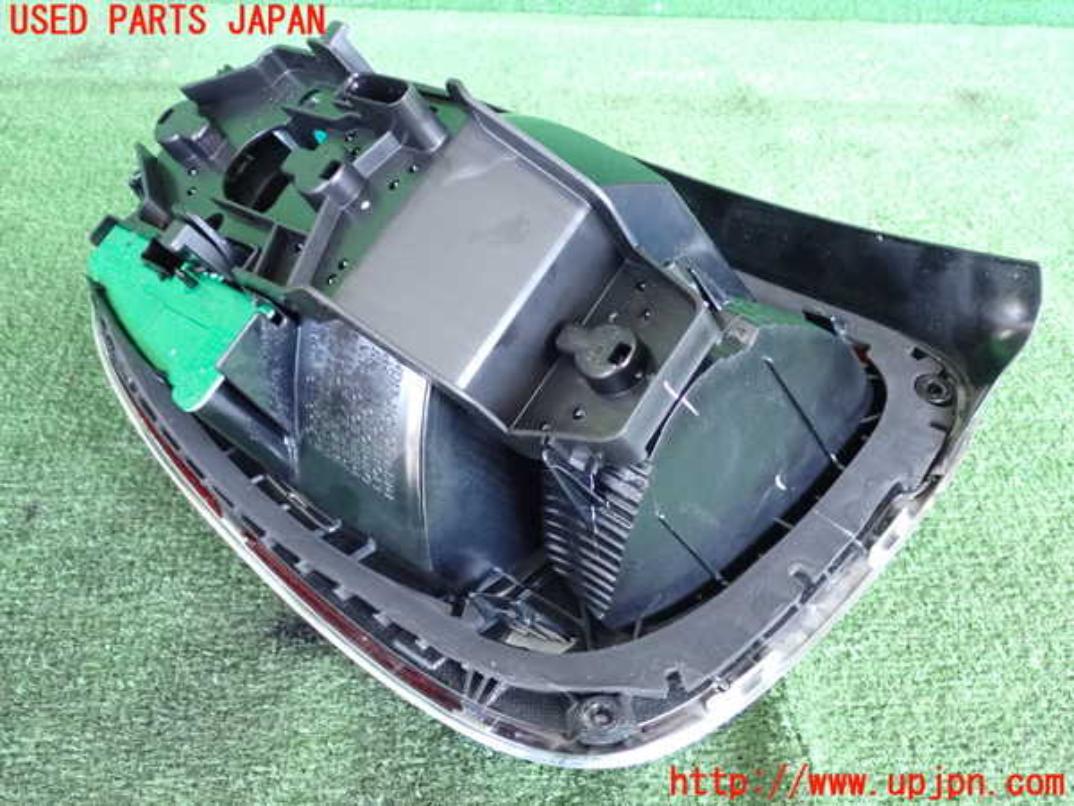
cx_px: 537
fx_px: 1117
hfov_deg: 51.4
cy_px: 403
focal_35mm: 36
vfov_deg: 39.7
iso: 1250
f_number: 2.5
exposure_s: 1/125
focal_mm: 6.37
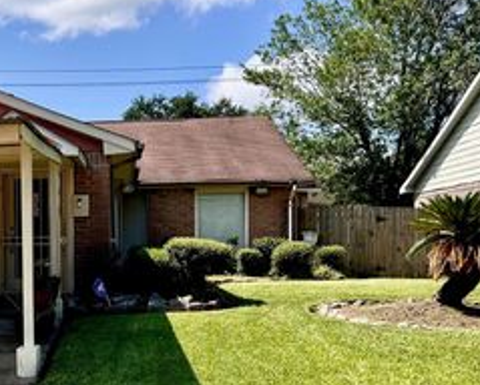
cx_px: 66
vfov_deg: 28.5
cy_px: 250
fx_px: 754
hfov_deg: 33.8
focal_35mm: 53
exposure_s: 1/4115
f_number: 1.5
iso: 50
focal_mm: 5.7
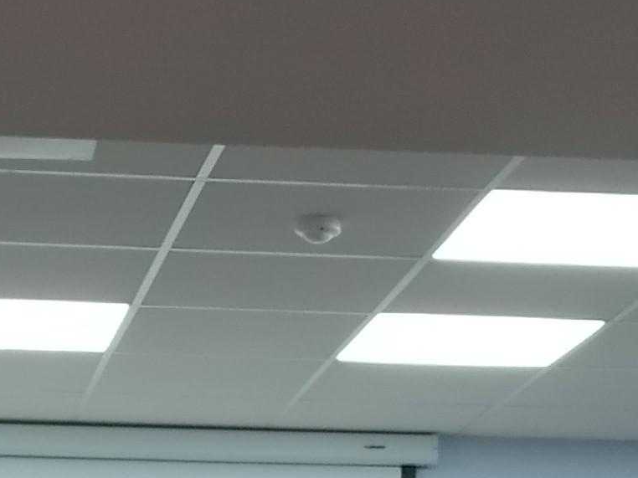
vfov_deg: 10.8
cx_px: 49
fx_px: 2322
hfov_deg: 15.4
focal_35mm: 126
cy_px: 938
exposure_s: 1/40
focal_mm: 5.89
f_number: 1.89
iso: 130
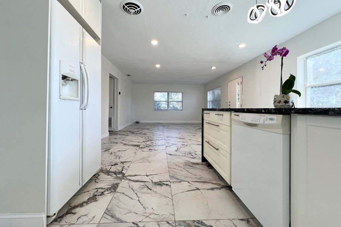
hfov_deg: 104.3
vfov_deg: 81.1
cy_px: 107
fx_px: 133
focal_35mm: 14
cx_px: 168
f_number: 1.8
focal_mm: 1.57
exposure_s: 1/120
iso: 64
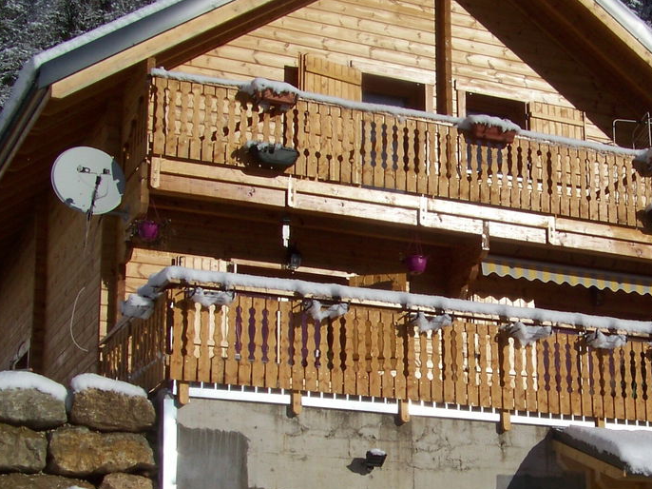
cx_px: 521
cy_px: 402
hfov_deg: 23.0
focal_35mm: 84
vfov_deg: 17.4
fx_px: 1582
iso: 66
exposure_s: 1/1000
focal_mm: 5.85
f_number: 5.6
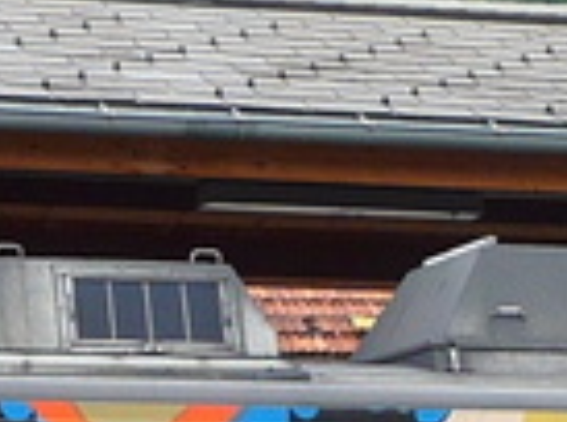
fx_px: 3349
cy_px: 604
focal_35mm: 205
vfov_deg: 7.1
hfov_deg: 9.7
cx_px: 368
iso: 100
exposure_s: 1/80
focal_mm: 4.7
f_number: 3.3
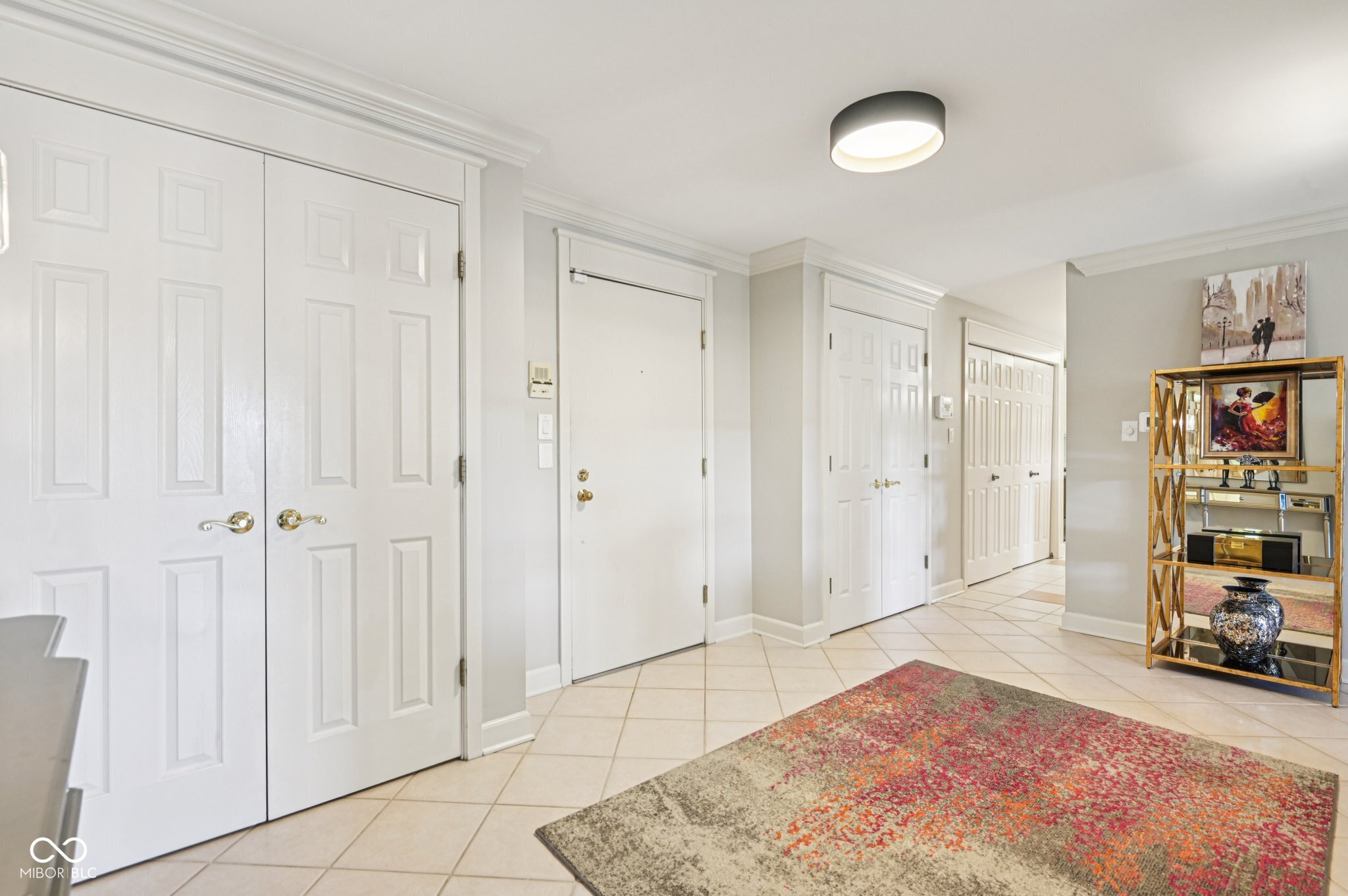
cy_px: 448
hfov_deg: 96.8
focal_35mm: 16
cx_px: 674
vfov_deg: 73.7
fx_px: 599
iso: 400
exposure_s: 1/10
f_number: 8
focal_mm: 16
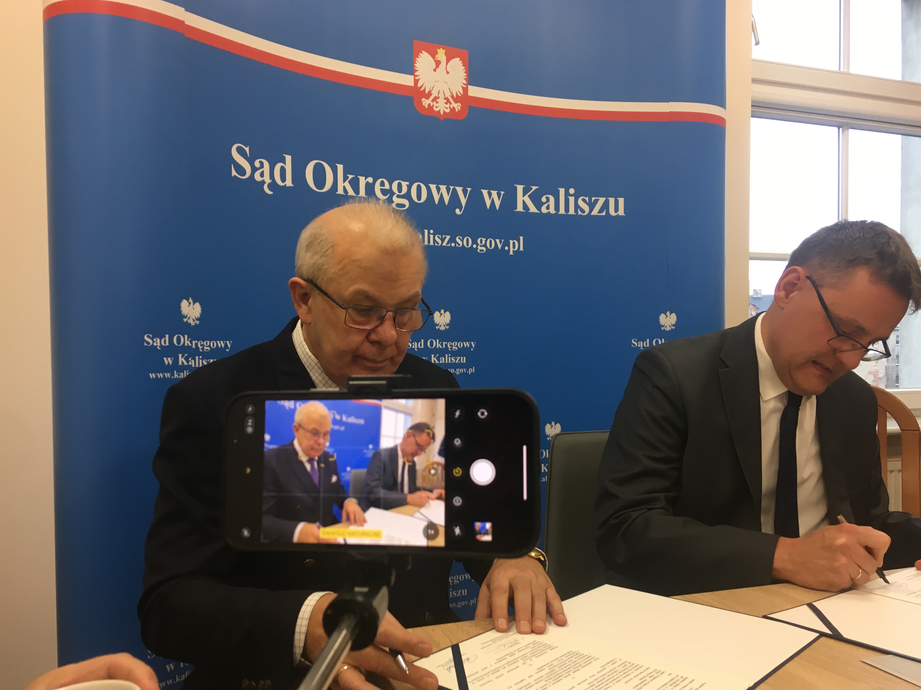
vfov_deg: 45.4
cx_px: 444
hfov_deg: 58.3
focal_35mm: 31
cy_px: 361
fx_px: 825
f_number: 2.2
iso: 64
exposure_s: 1/33
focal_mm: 4.15
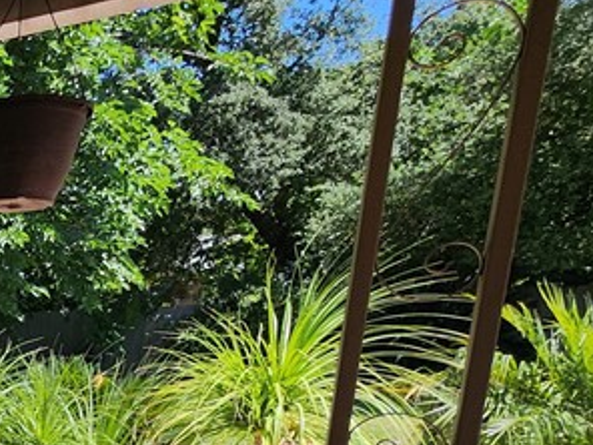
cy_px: 493
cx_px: -361
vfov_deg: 29.0
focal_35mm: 45
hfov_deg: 26.0
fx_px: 771
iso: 32
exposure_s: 1/417
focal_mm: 1.74
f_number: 2.2
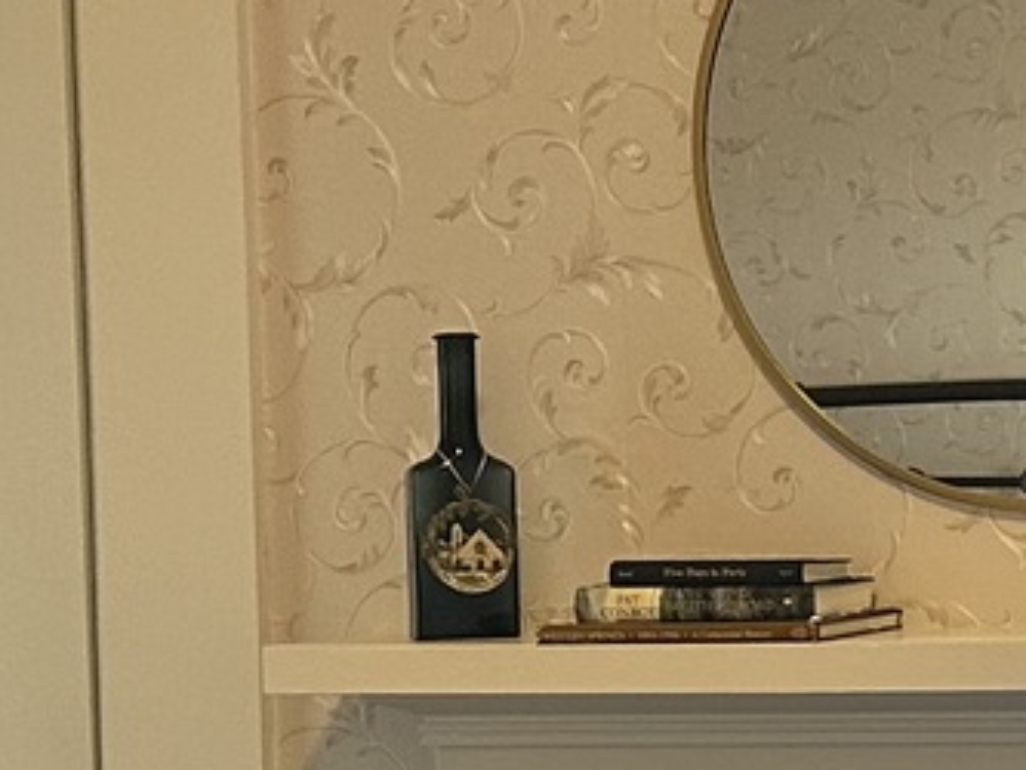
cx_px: 1346
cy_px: 644
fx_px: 4270
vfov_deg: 10.3
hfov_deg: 13.2
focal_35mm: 144
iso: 200
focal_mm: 6.86
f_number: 1.78
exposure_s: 1/60
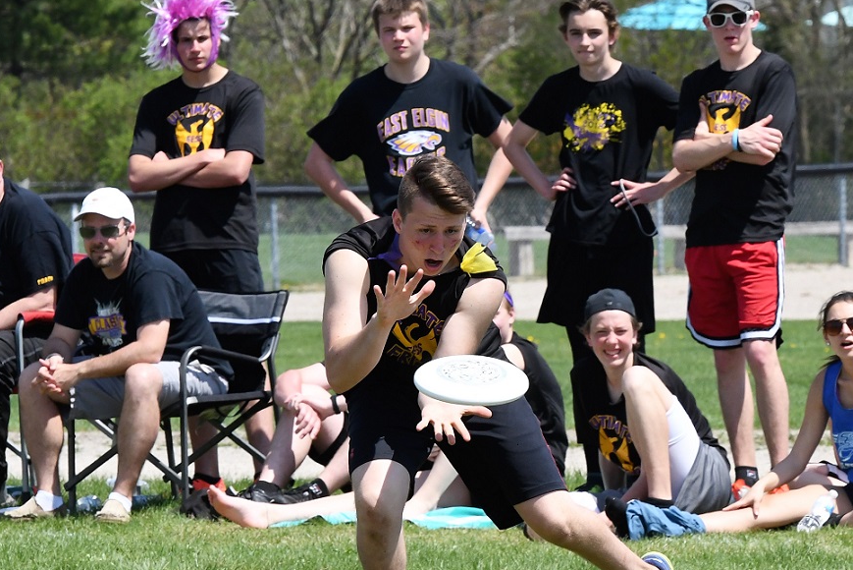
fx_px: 6768
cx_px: 388
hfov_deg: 7.2
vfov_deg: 4.8
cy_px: 321
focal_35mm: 286
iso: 800
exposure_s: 1/1000
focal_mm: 165
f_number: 11
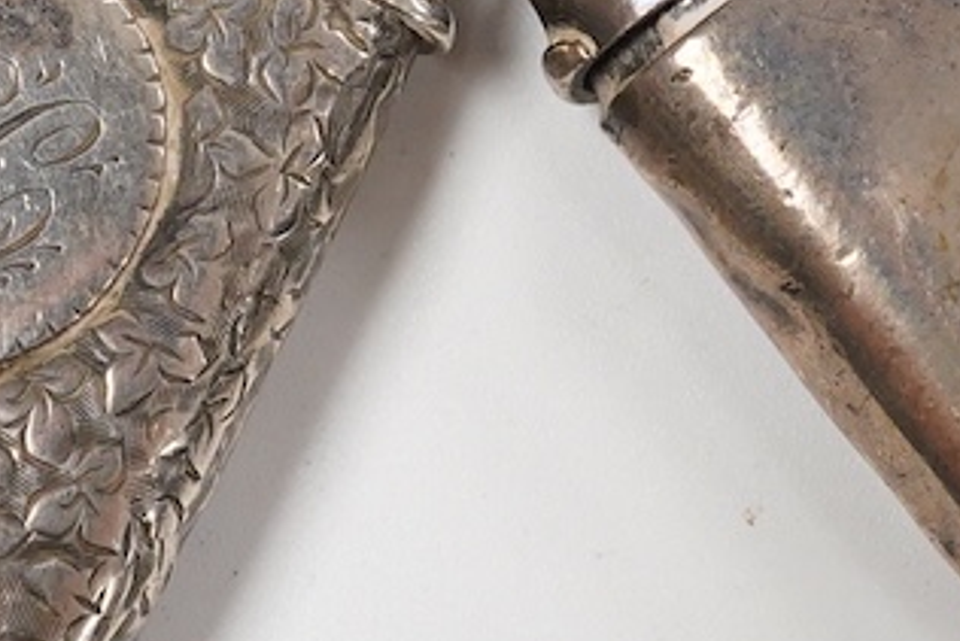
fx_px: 4268
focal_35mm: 160
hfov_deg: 12.8
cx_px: 615
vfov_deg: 8.5
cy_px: 27
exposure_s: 1/100
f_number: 14
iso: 2500
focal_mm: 30
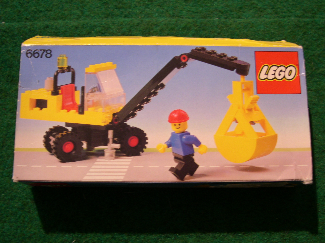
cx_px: 160
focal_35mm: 41
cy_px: 119
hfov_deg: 45.8
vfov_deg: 35.1
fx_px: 385
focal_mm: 8
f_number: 2.8
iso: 100
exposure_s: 1/5.2
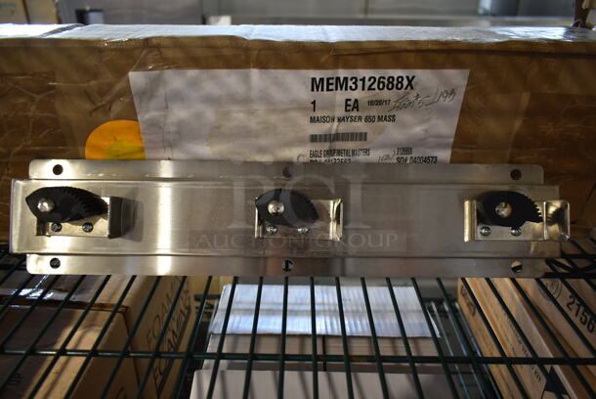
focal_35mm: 27
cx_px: 298
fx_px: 447
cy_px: 200
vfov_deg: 48.0
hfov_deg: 67.3
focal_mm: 18
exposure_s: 1/30
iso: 450
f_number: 3.5
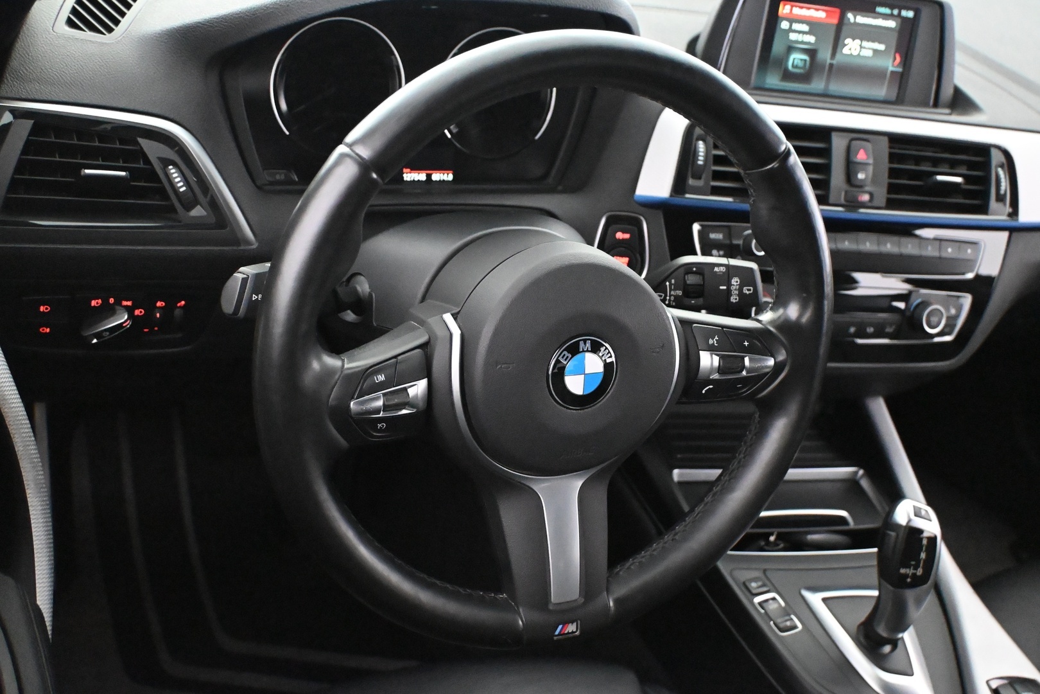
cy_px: 347
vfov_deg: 31.9
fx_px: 1213
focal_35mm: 42
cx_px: 520
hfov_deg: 46.4
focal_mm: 28
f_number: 4.5
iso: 12800
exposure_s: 1/60
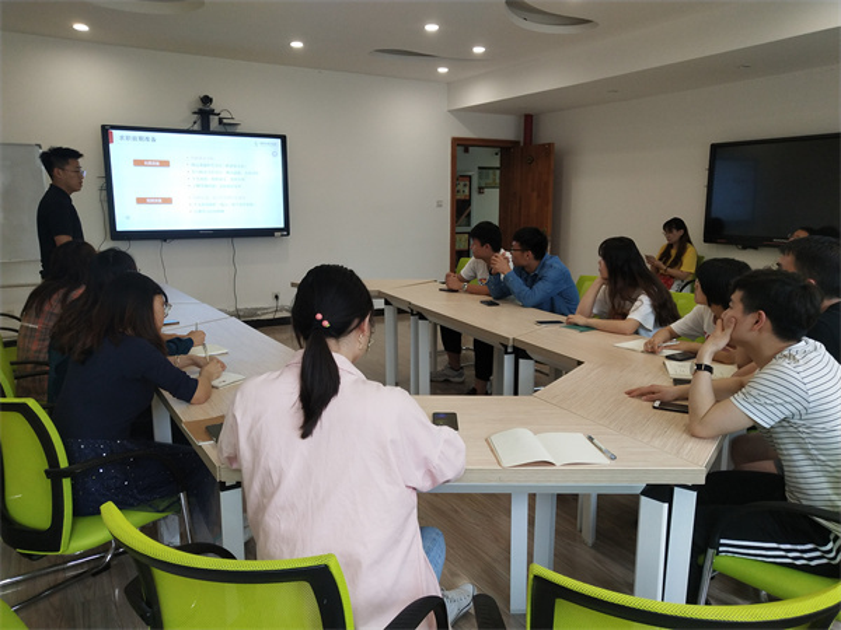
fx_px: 729
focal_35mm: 30
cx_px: 420
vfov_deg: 46.8
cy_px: 315
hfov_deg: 60.0
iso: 166
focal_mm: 3.95
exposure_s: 1/100
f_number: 1.8
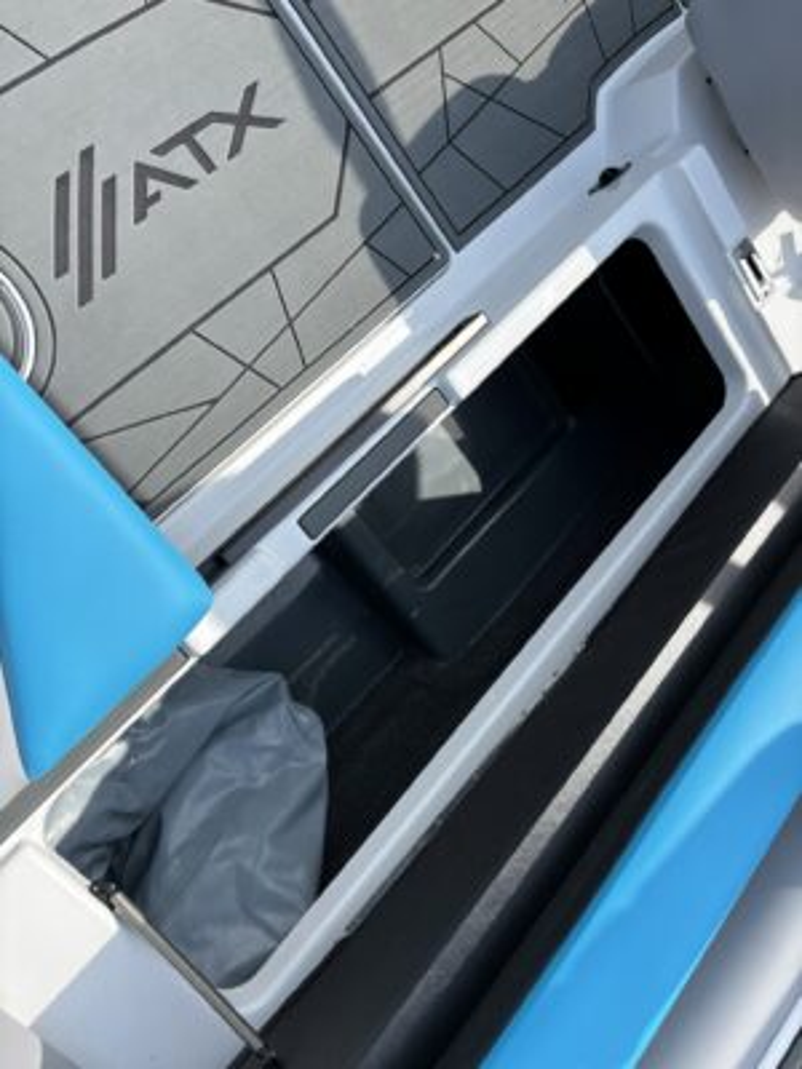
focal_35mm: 26
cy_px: 534
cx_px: 401
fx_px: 803
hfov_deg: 53.1
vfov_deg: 67.3
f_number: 1.6
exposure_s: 1/1845
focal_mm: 5.96
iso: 50
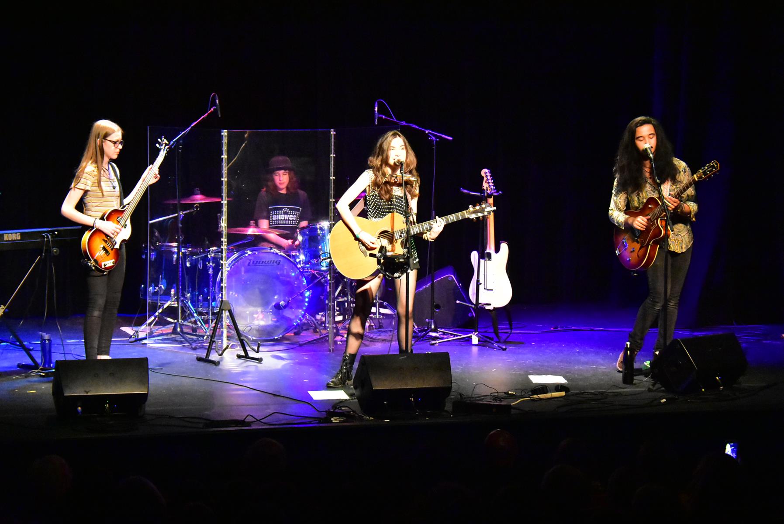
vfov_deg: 12.7
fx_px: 2354
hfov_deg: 18.9
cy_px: 262
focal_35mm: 108
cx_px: 392
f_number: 5.6
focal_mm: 72
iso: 14400
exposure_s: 1/125
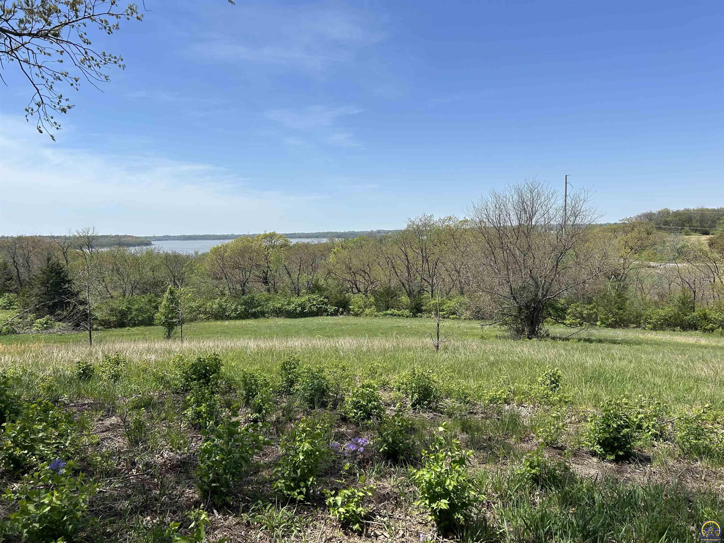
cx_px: 362
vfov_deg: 53.1
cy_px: 272
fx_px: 544
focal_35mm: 26
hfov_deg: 67.3
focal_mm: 5.7
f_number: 1.5
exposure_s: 1/4630
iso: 50
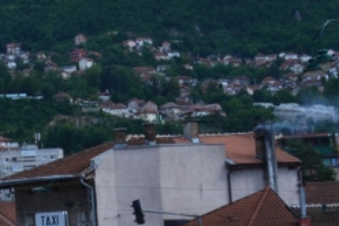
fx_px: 1459
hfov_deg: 12.5
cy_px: 54
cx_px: -194
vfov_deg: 8.8
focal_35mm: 155
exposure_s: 1/100
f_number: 16
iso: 400
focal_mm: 25
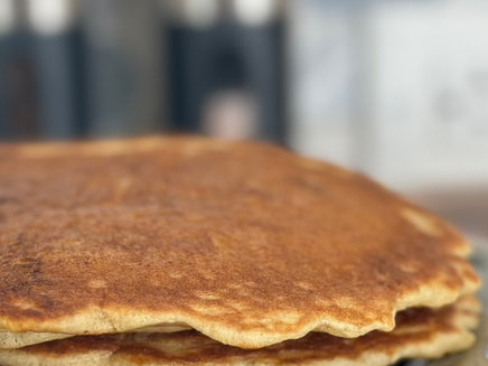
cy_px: 252
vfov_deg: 11.7
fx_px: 1790
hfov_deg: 15.4
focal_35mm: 127
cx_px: 108
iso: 160
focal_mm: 6.86
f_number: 1.78
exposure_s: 1/60
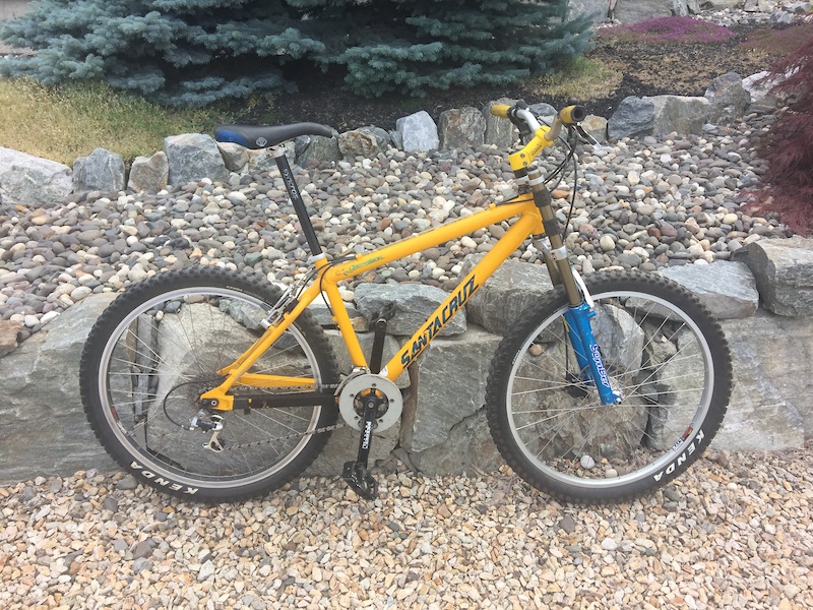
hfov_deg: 61.7
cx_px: 406
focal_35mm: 29
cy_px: 305
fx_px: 681
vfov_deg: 48.2
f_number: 2.2
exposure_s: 1/648
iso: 32
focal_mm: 4.15
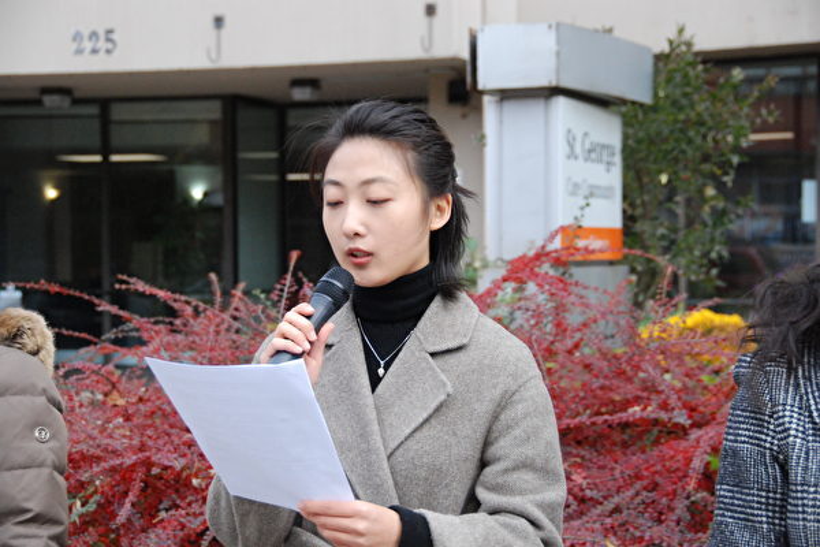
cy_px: 274
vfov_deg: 16.3
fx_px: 1913
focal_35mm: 84
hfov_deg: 24.2
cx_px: 410
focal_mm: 56
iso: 1250
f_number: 7.1
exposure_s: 1/800
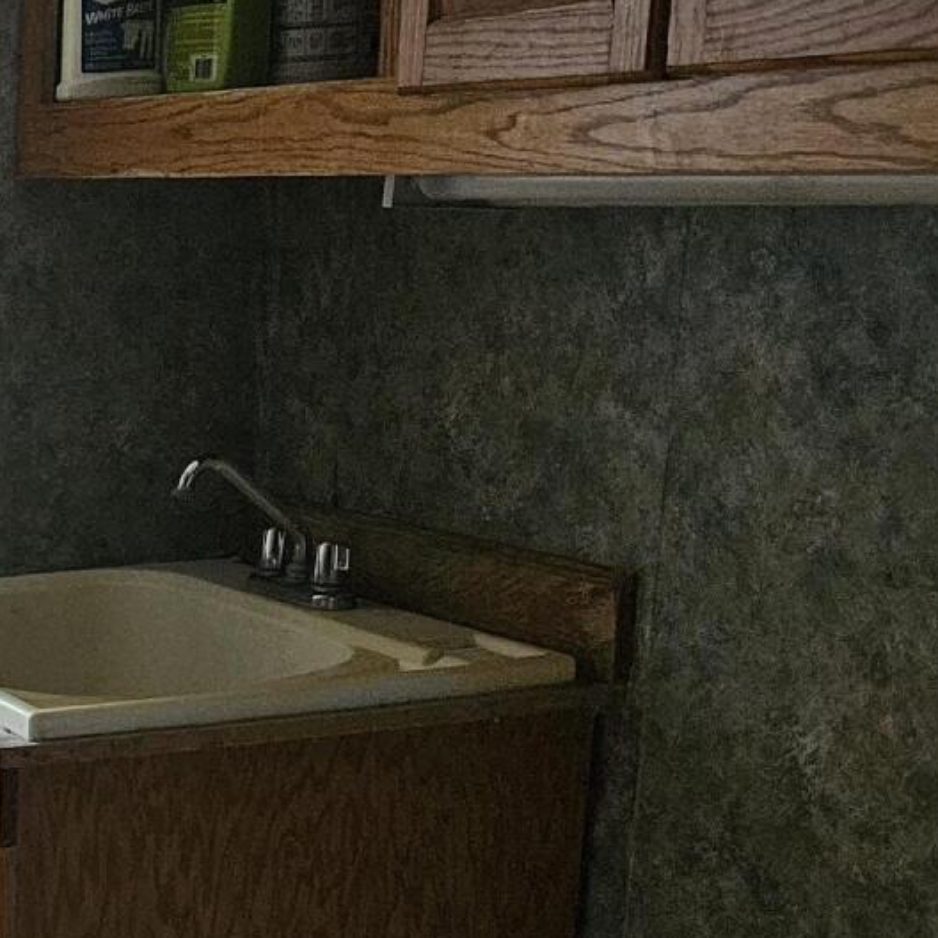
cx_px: -348
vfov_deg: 22.1
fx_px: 2361
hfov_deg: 20.2
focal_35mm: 77
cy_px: 805
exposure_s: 1/120
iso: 800
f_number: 1.8
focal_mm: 5.4
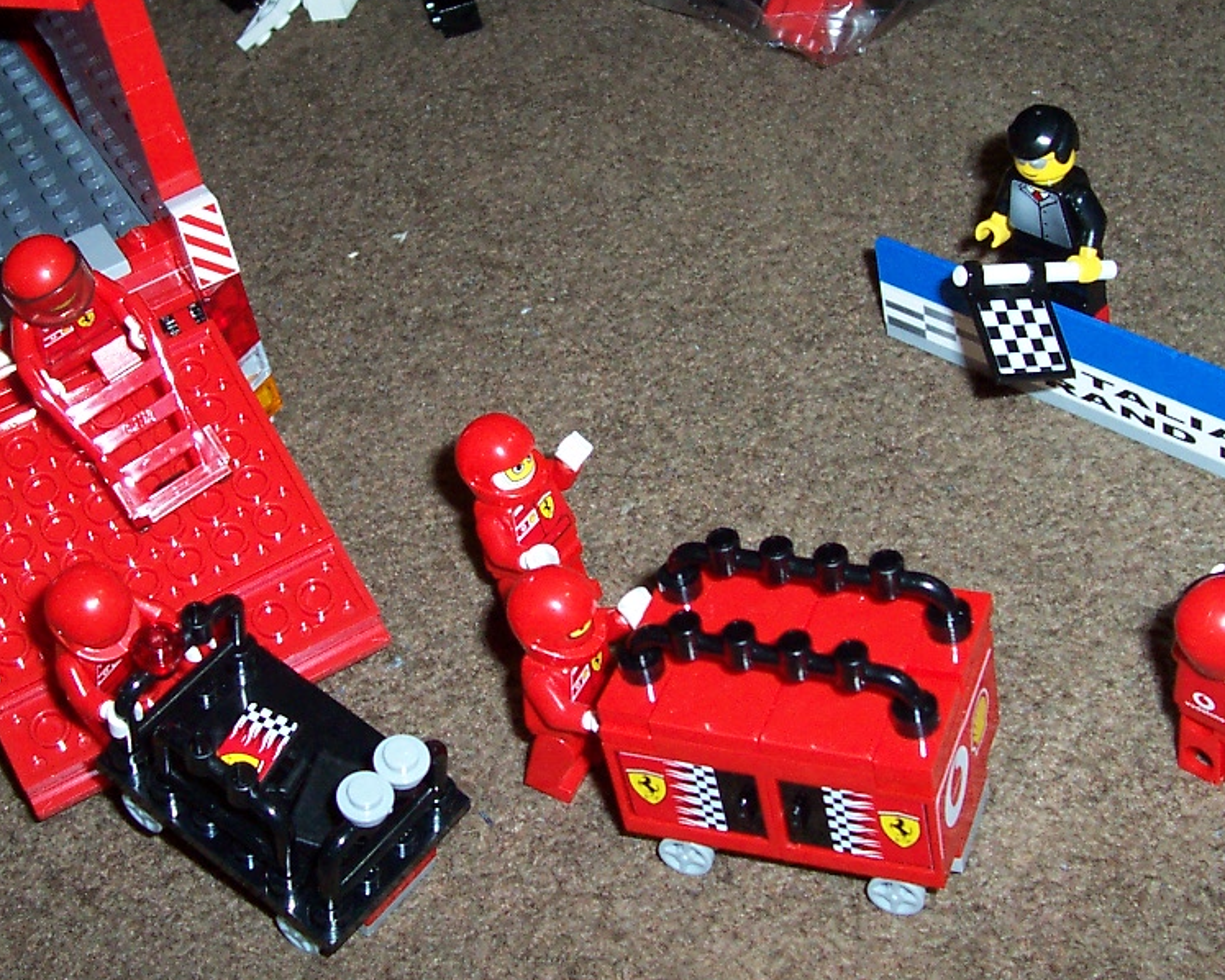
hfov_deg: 32.5
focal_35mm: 58
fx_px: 2103
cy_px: 415
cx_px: 600
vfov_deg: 26.2
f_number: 2.8
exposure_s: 1/60
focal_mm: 5.6
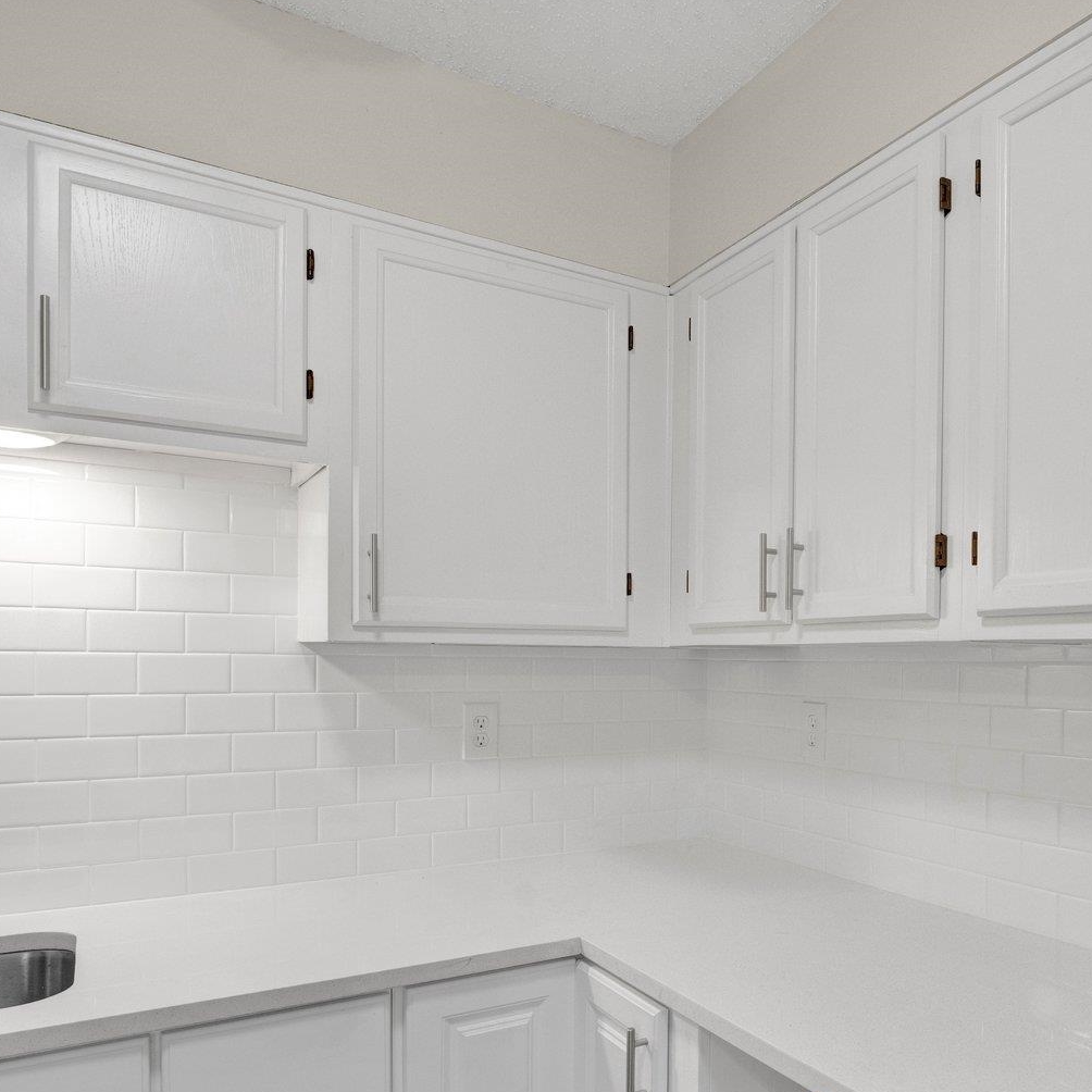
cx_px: 767
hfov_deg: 58.3
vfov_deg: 59.6
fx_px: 940
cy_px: 676
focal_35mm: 26
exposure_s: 1/80
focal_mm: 15.2
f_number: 8
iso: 1000
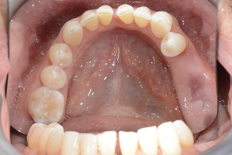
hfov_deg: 19.5
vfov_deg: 13.1
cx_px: 116
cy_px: 78
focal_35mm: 105
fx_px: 677
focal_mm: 105
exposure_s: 1/60
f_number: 32
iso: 1600
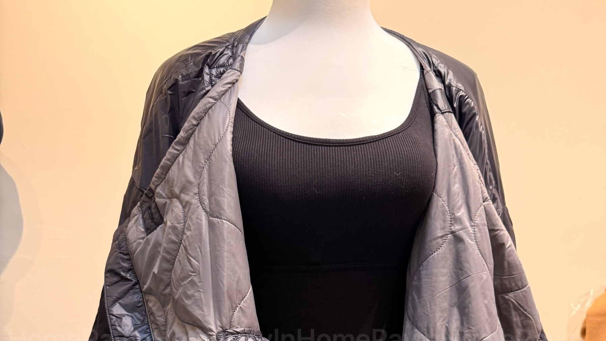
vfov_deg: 31.2
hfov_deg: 56.6
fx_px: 562
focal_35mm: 35
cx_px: 304
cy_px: 341
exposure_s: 1/60
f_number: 1.78
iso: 320
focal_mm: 6.76
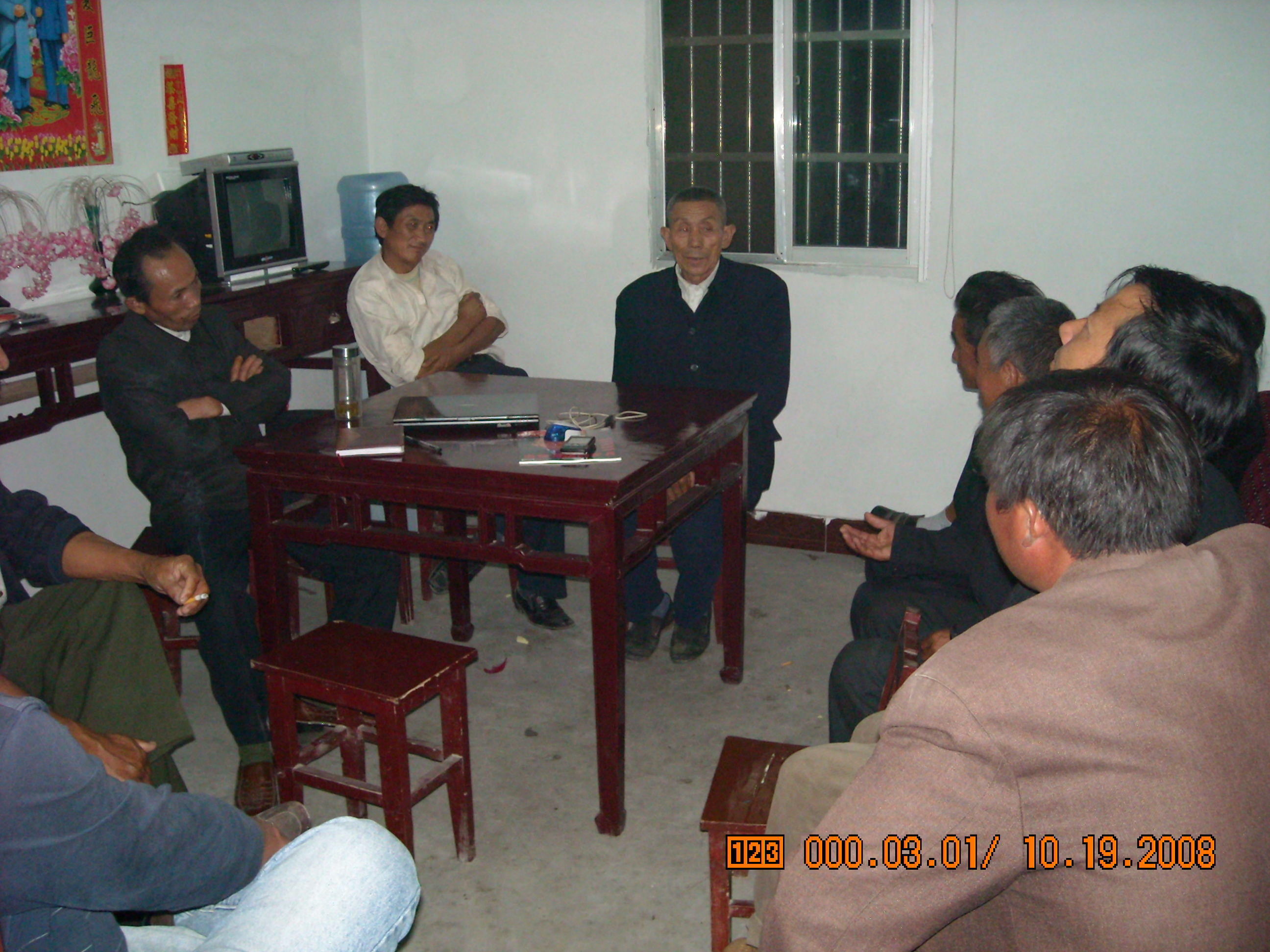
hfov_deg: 52.6
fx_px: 1284
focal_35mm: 35
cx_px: 635
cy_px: 476
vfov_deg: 40.7
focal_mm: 5.7
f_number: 2.8
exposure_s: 1/60
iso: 400
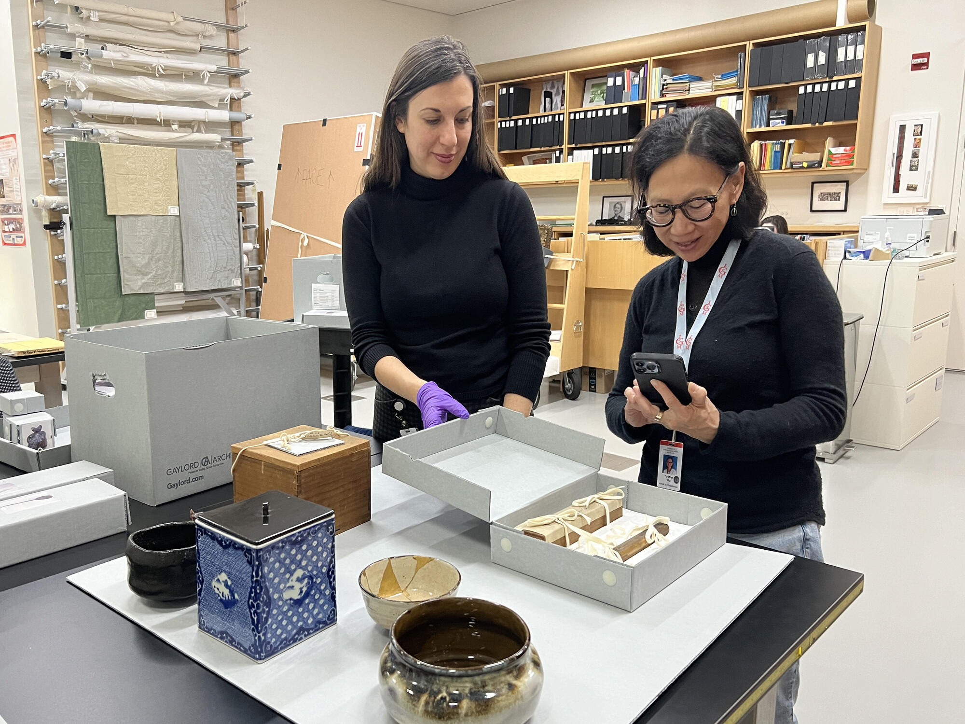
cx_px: 482
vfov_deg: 53.1
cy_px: 362
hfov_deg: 67.3
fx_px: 725
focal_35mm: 26
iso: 250
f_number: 1.5
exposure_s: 1/60
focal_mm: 5.7
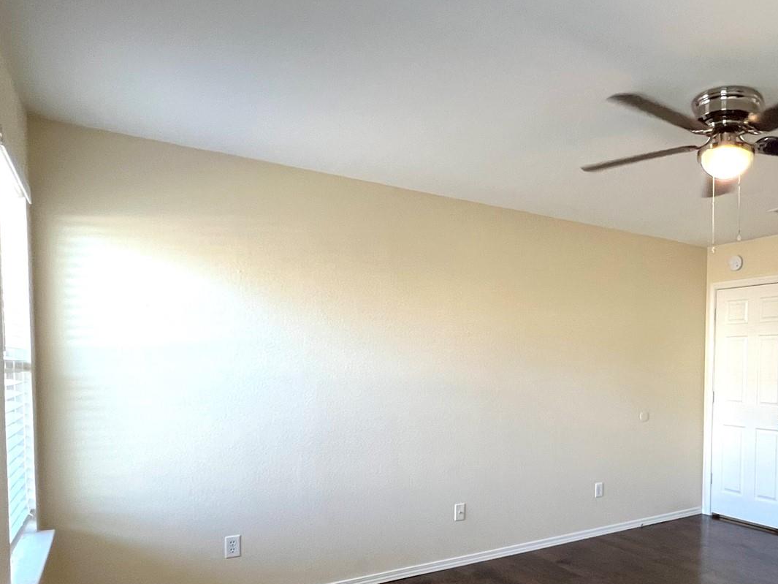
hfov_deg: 64.6
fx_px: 562
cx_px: 596
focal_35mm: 25
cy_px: 396
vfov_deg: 53.6
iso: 250
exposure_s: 1/120
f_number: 1.8
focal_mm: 1.57
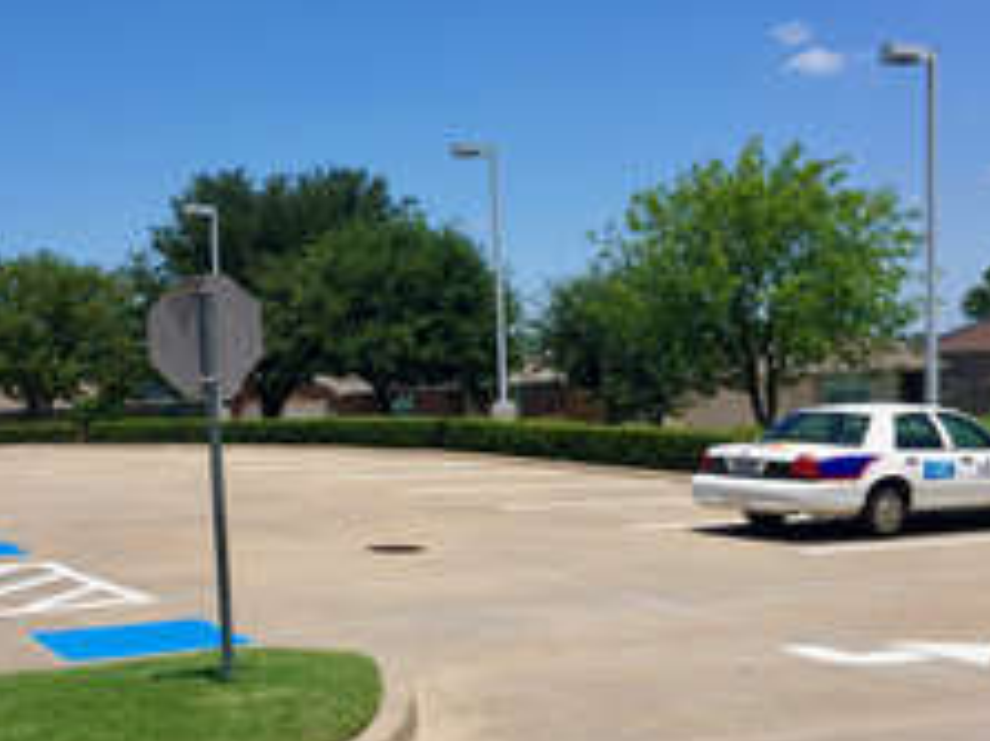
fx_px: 1486
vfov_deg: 28.0
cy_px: 435
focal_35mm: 52
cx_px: 337
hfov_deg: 36.5
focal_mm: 4.15
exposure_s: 1/1923
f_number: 2.2
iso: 25
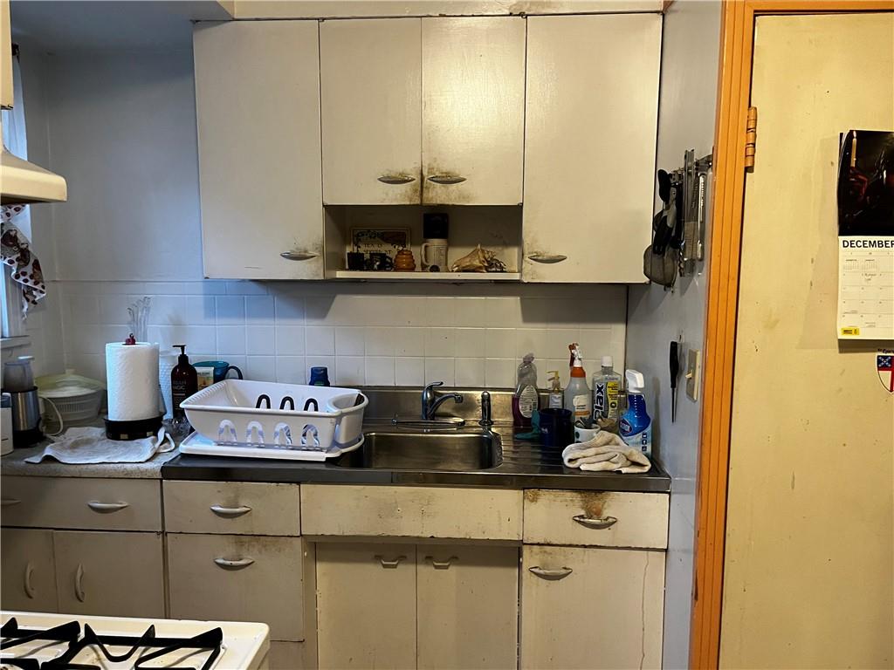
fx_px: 671
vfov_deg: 53.1
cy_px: 335
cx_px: 447
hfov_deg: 67.3
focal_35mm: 26
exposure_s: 1/60
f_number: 1.6
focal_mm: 5.1
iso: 400
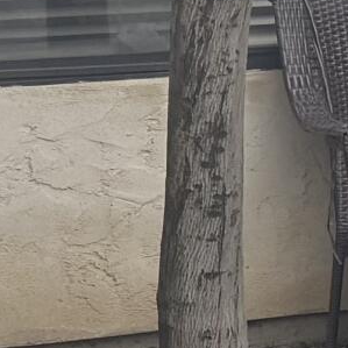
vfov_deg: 8.1
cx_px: 980
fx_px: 2423
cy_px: -49
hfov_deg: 7.4
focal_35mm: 213
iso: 100
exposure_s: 1/265
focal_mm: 6.76
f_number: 1.78
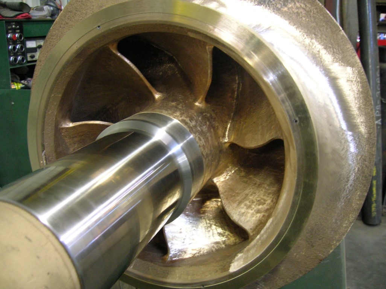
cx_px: 193
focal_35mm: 34
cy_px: 144
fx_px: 379
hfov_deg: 54.0
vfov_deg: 41.7
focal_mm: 5.7
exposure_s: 1/4.1
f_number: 2.9
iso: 122
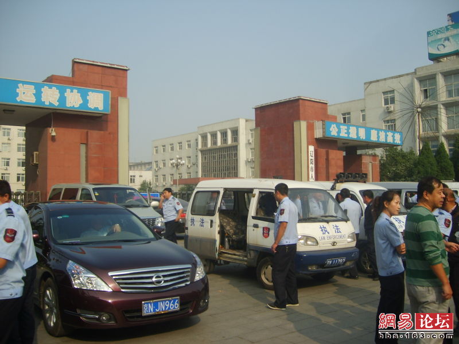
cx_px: 230
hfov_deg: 52.6
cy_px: 172
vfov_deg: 40.7
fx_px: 464
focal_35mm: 35
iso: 50
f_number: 7.1
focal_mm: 5.8
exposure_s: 1/180
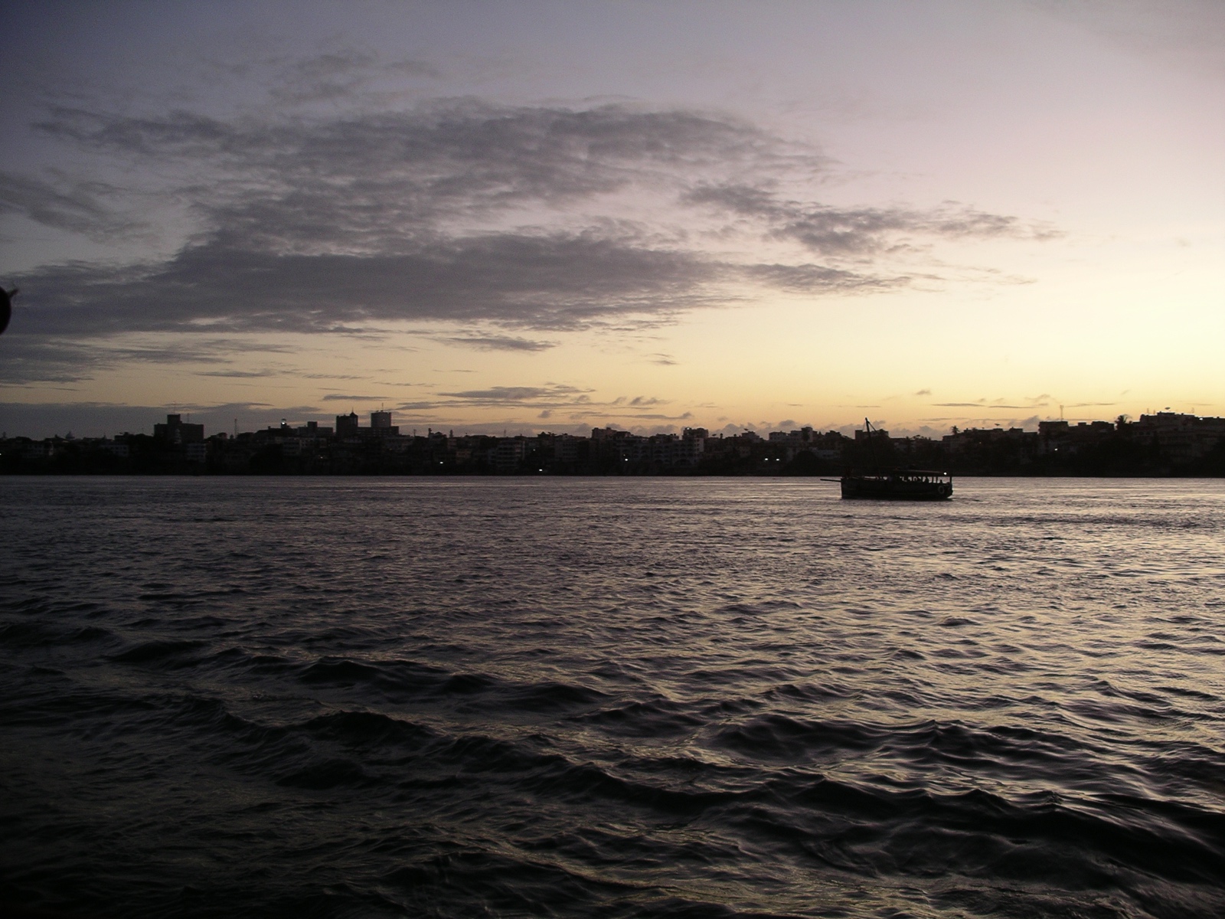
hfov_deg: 50.1
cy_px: 460
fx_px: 1309
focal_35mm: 37
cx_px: 612
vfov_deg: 38.7
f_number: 2.8
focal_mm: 7.8
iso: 125
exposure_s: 1/30
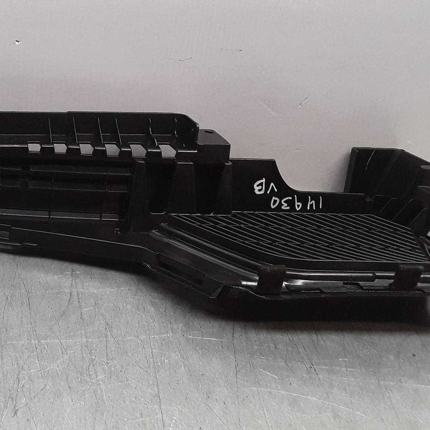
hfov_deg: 30.0
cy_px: 108
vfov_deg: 31.1
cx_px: 27
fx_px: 759
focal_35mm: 54
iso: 64
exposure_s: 1/100
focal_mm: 2.91
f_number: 1.9
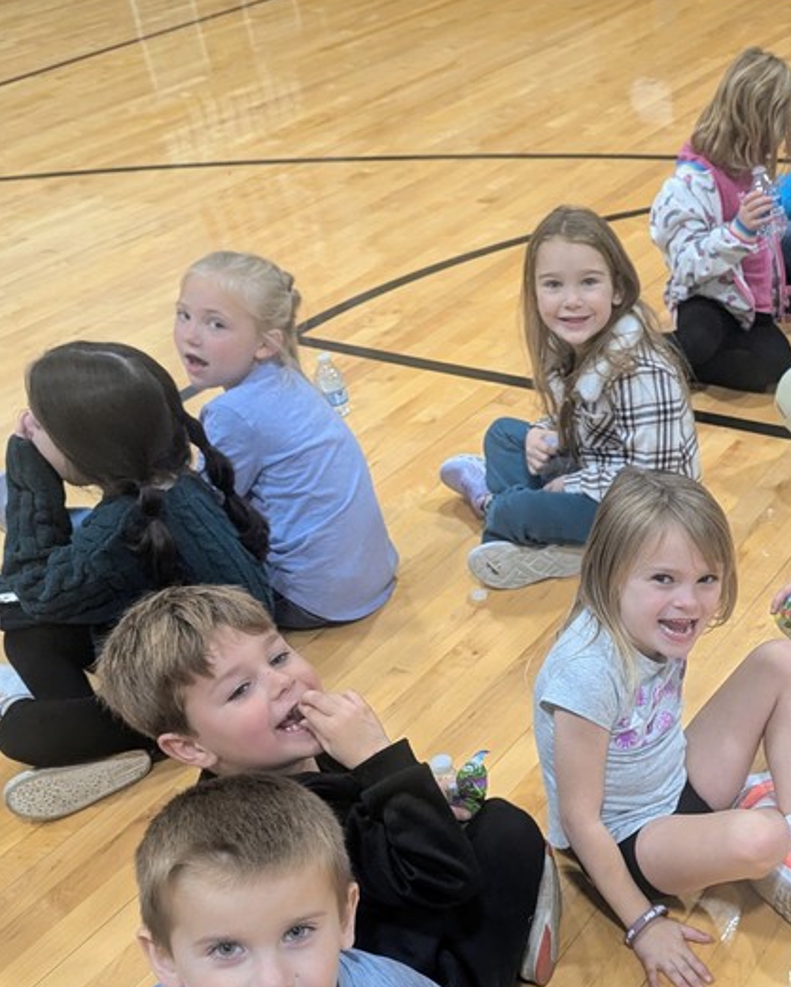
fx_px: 1345
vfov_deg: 39.3
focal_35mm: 46
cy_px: 736
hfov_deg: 31.4
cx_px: 690
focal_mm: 6.81
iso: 286
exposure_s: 1/76.9
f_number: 1.85
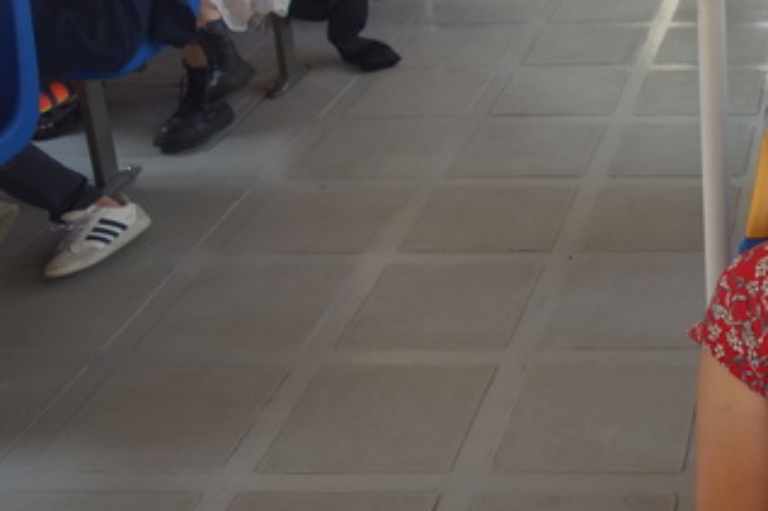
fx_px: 1492
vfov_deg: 18.6
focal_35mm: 70
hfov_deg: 26.4
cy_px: -61
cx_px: 862
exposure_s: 1/100
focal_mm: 10.4
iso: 125
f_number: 2.8
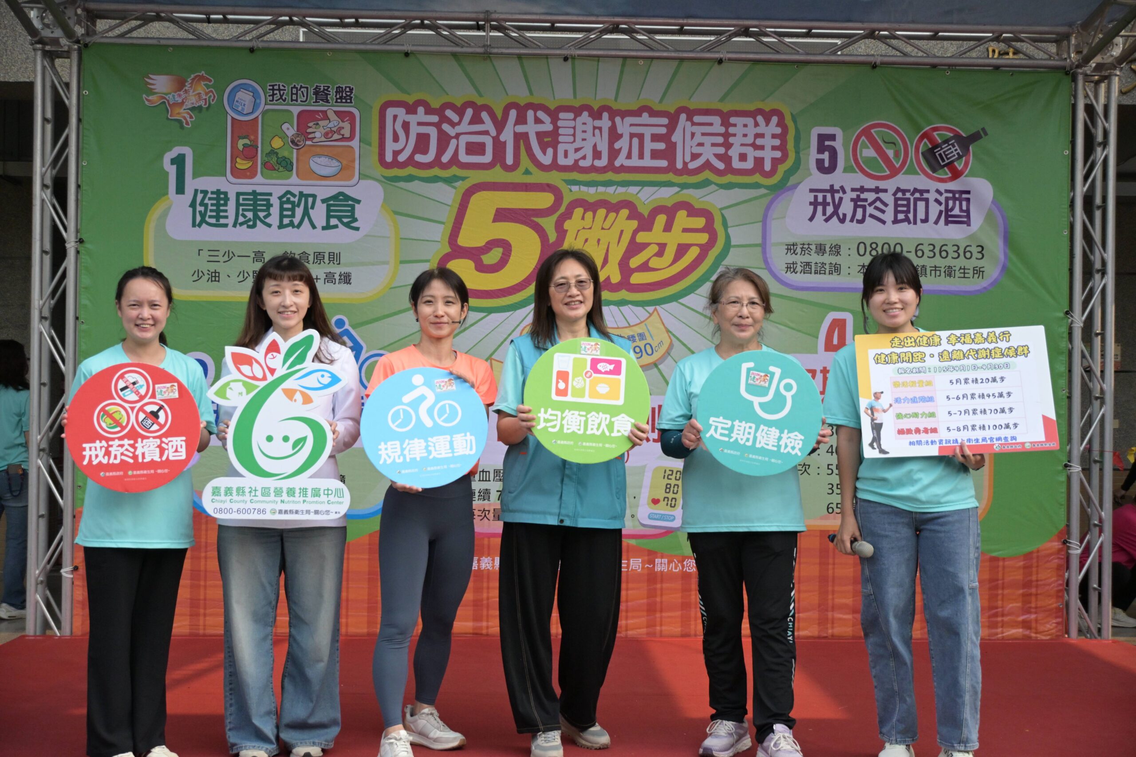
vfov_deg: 28.5
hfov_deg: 41.7
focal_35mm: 47
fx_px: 1491
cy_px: 378
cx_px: 568
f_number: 4
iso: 1600
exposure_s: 1/4000
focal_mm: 31.5
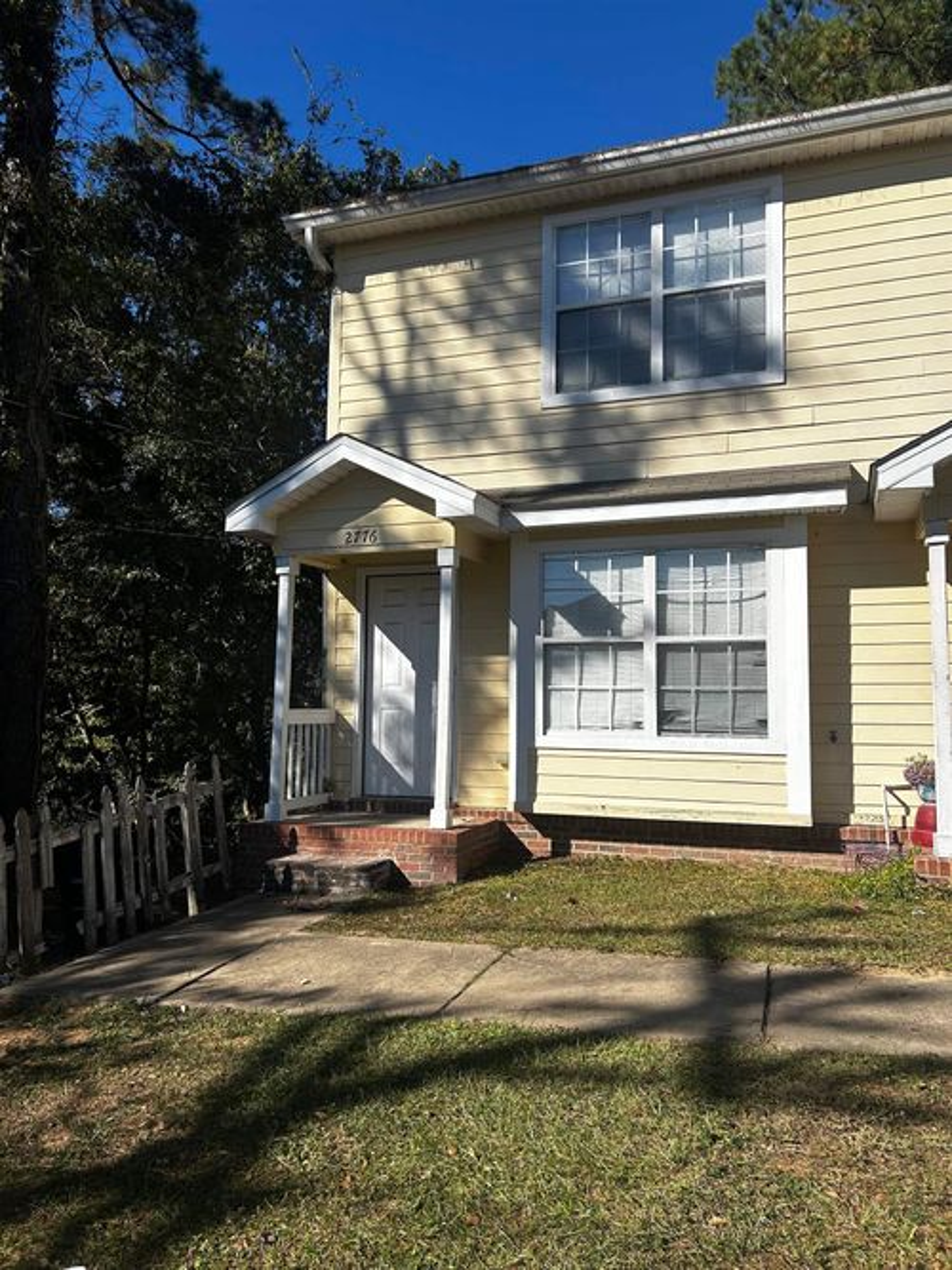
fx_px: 954
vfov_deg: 67.3
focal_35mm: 26
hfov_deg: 53.0
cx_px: 476
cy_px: 635
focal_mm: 5.7
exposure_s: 1/5076
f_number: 1.5
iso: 50
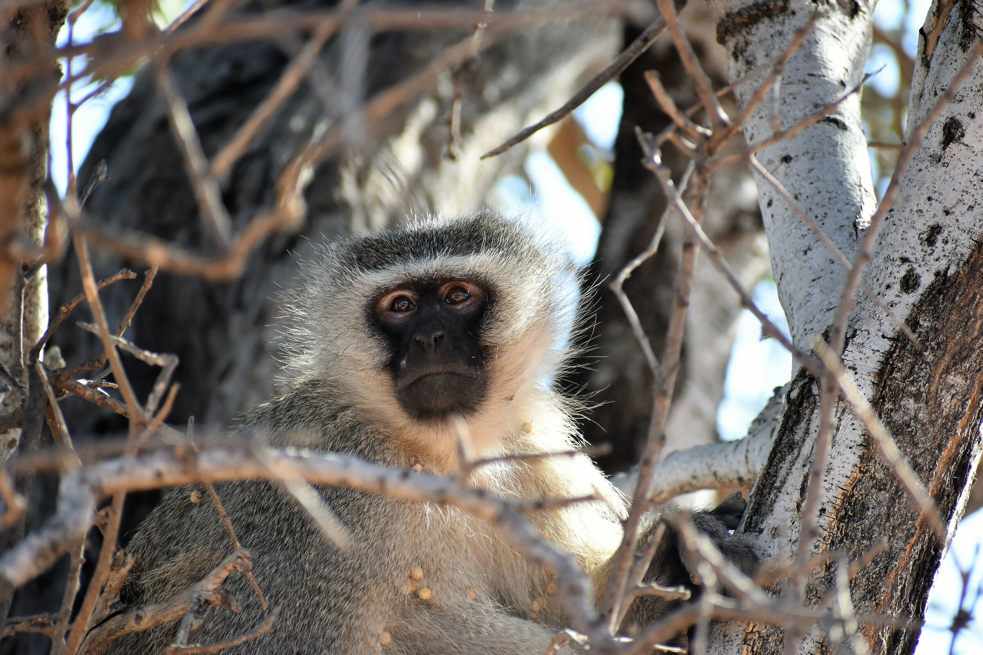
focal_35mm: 450
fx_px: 12287
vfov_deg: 3.1
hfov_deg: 4.6
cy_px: 328
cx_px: 492
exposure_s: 1/400
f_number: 6.3
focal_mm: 300
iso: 560
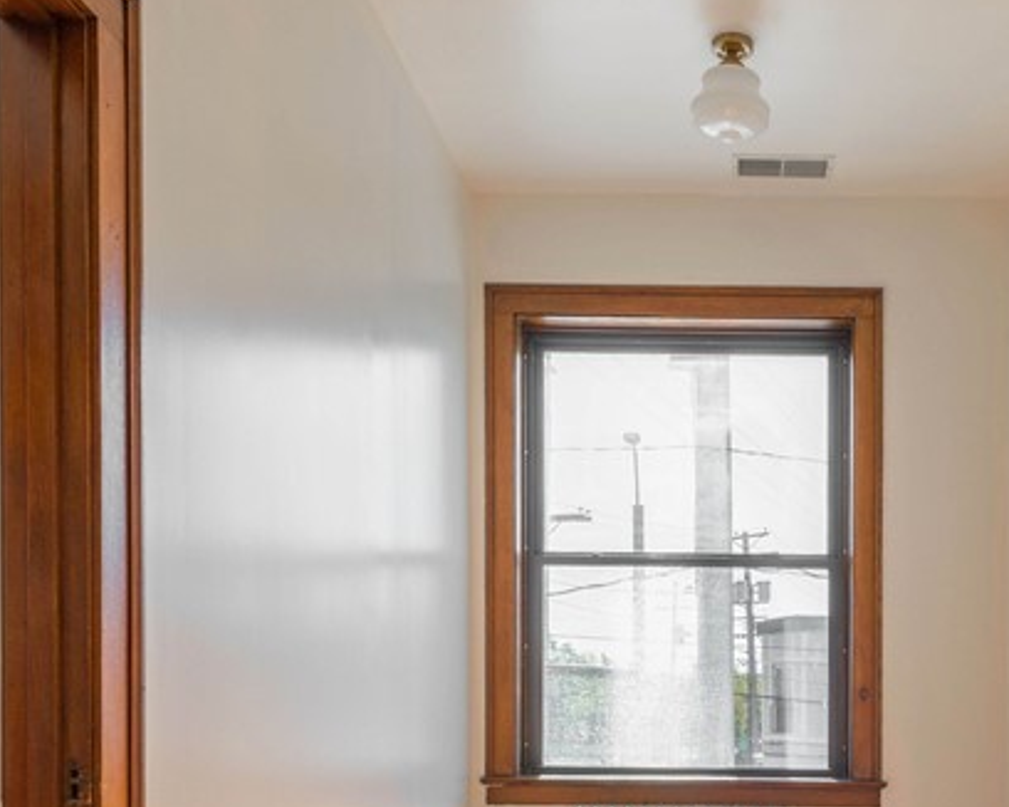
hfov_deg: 50.3
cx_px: 699
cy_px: 667
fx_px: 1045
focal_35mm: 35
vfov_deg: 40.2
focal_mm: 14
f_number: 10
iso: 200
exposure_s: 1/80
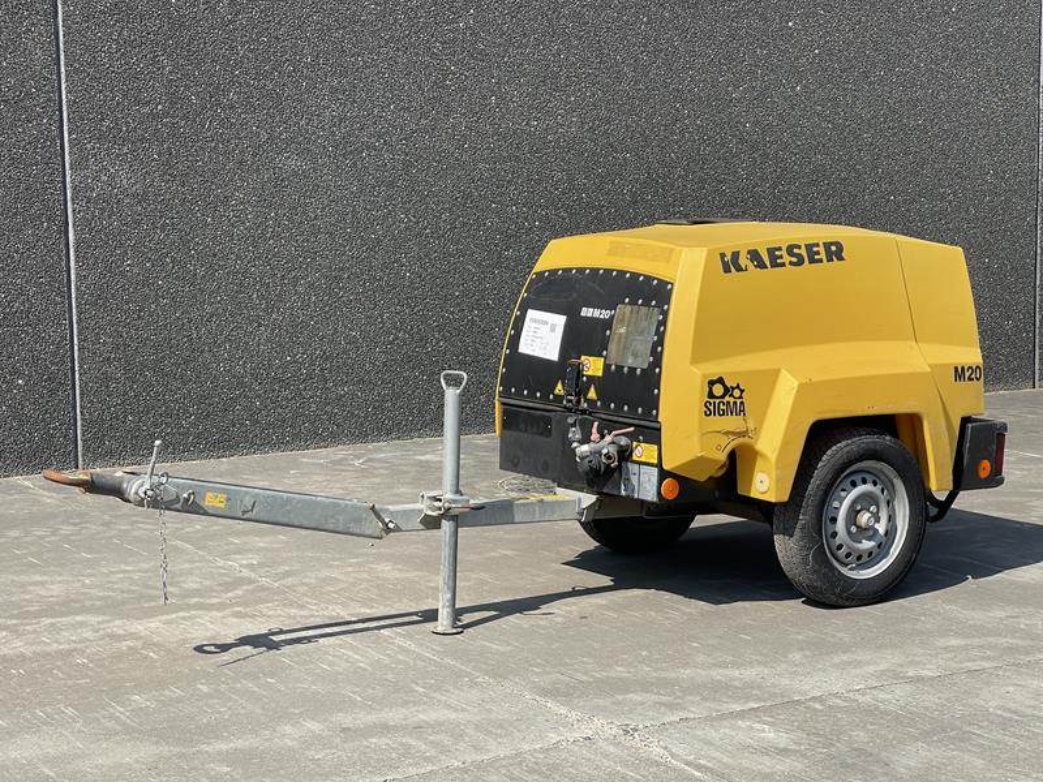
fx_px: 1928
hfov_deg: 30.3
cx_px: 522
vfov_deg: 22.9
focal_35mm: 64
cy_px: 391
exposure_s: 1/758
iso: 20
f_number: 2.2
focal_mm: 7.5
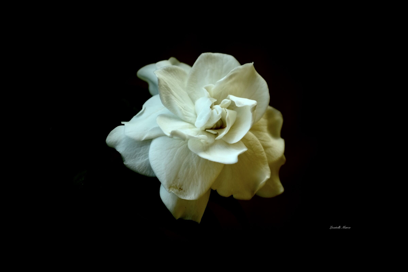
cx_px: 204
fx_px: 929
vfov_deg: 16.7
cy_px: 136
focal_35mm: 82
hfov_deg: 24.8
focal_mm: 55
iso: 320
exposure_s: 1/250
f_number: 5.6
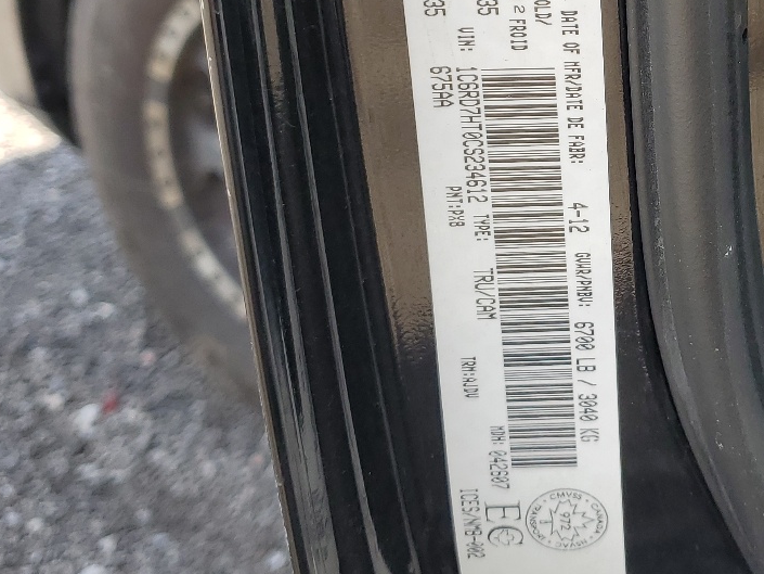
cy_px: 132
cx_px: 671
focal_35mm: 59
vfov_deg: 24.5
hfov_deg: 31.3
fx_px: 1302
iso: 50
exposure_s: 1/323
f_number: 1.5
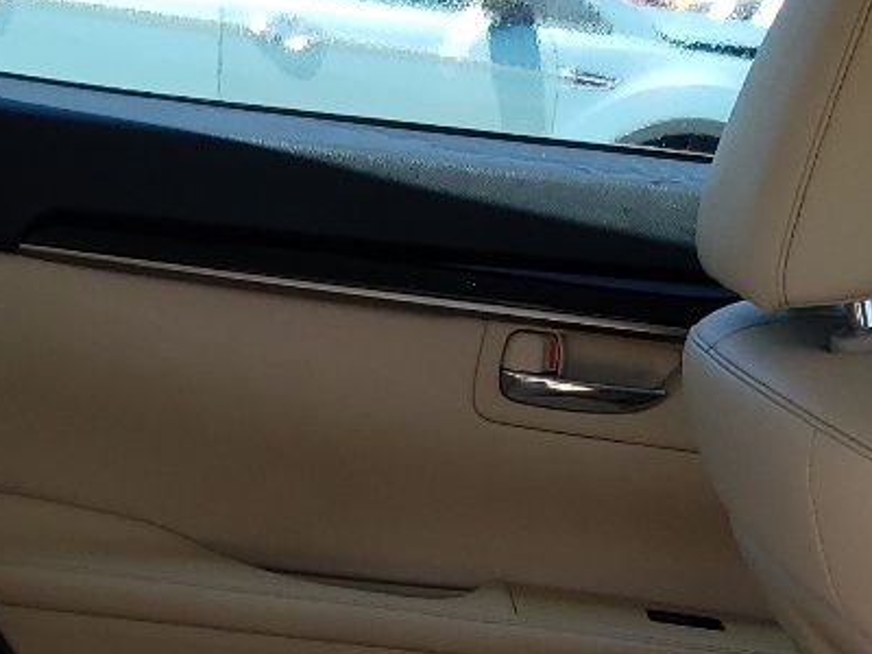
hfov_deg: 18.8
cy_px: 778
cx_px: 231
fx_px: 2620
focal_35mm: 104
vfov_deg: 13.8
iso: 50
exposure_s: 1/833
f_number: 1.5
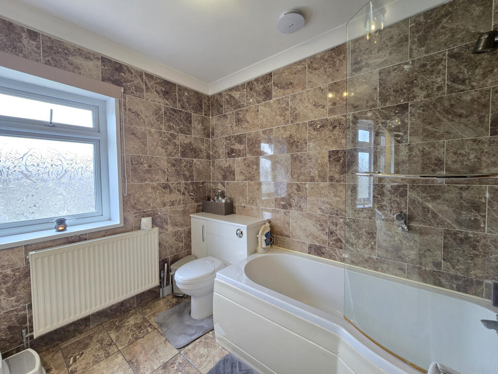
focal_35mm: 13
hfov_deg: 106.2
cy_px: 187
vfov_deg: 89.9
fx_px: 187
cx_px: 249
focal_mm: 2.2
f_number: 2.2
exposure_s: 1/50
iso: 250
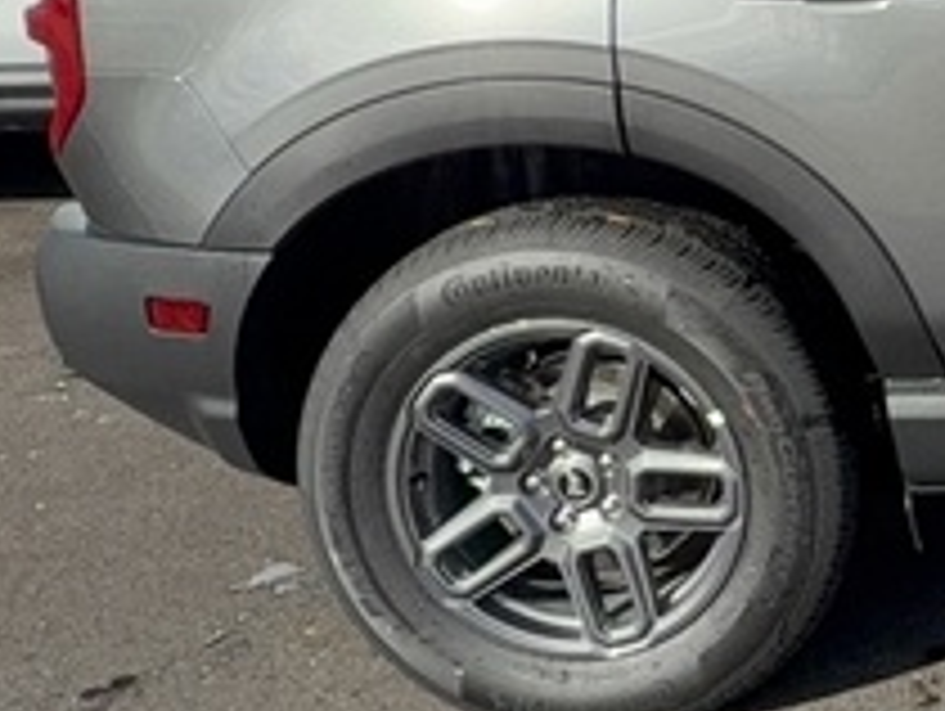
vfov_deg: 18.5
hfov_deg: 21.2
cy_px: 14
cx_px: 1400
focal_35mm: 78
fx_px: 2132
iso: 20
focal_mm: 2.22
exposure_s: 1/779
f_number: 2.2
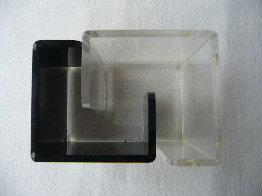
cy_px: 98
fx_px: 265
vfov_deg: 40.7
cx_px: 131
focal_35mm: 35
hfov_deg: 52.6
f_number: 2.8
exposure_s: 1/40
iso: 80
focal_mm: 5.8
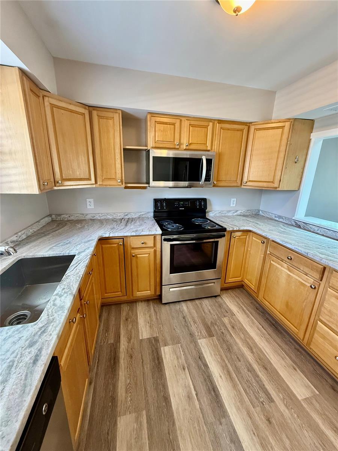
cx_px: 169
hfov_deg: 85.7
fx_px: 182
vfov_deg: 102.1
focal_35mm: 14
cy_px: 226
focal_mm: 2.22
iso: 400
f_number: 2.2
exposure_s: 1/60
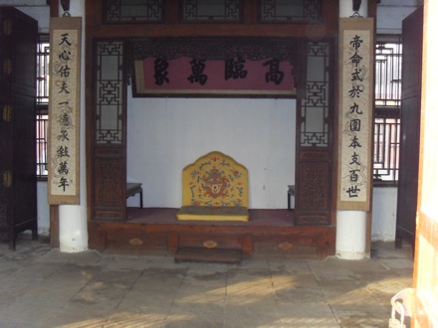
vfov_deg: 36.8
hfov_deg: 47.9
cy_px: 164
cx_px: 219
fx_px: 493
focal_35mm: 39
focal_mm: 6.6
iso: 400
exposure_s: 1/45
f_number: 3.5
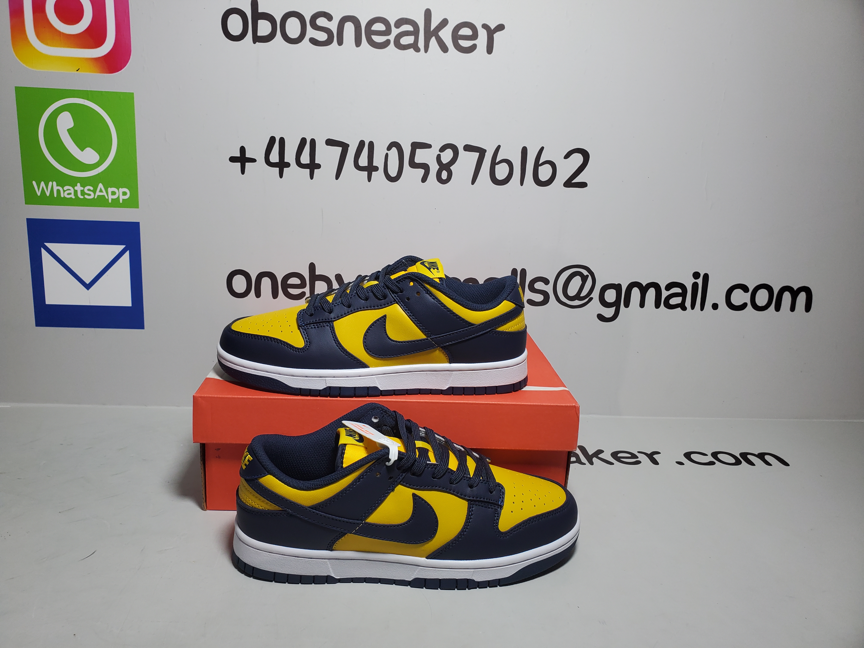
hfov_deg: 67.3
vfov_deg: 53.1
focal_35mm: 26
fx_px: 649
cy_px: 324
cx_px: 432
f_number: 2.4
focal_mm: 4.3
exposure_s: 1/236
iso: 50
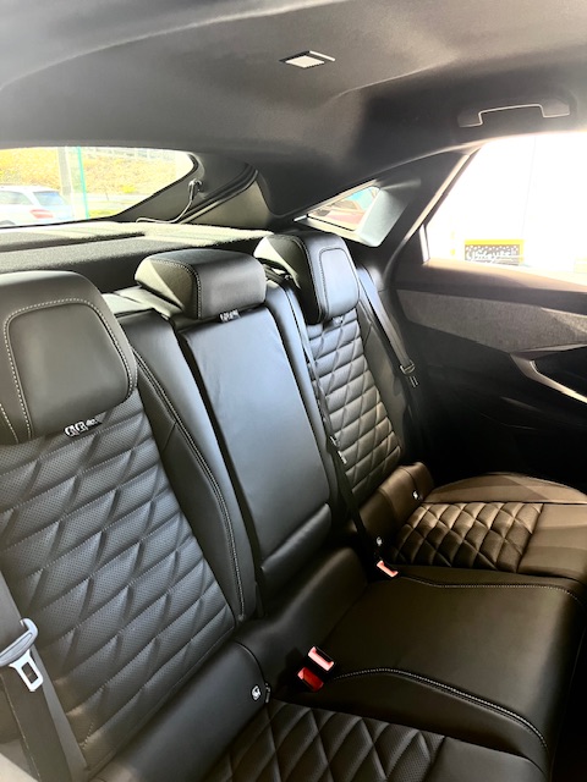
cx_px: 294
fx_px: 588
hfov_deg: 53.1
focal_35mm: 26
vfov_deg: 67.3
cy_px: 391
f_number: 1.6
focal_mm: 5.1
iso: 200
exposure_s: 1/60
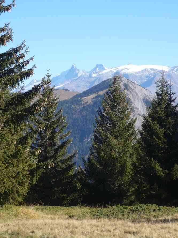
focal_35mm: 112
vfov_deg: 17.6
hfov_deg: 13.2
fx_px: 768
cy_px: 119
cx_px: 89
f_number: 4.2
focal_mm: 12.2
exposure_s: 1/400
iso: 100
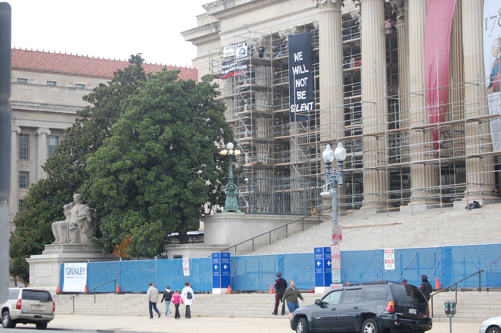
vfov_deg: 16.5
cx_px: 250
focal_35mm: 82
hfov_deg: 24.6
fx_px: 1147
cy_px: 166
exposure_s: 1/125
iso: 320
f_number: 5.6
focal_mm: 55
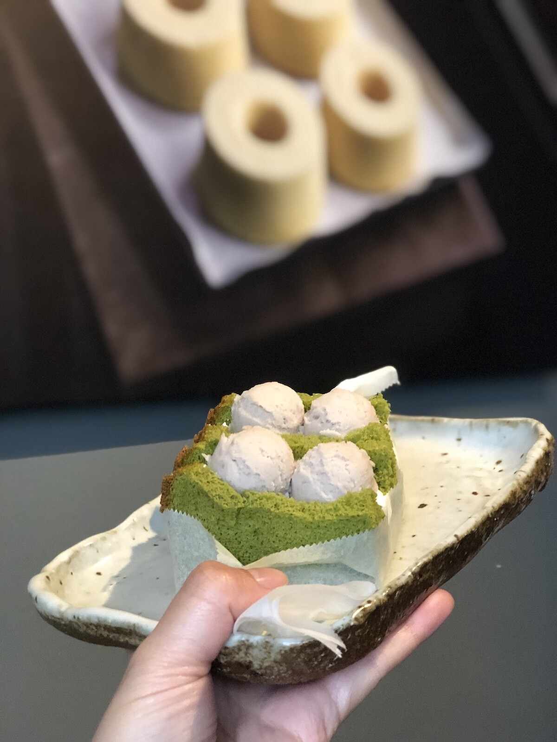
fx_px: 1222
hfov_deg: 25.7
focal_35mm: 57
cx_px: 278
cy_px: 371
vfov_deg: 33.8
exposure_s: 1/30
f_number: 2.8
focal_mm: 6.6
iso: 400
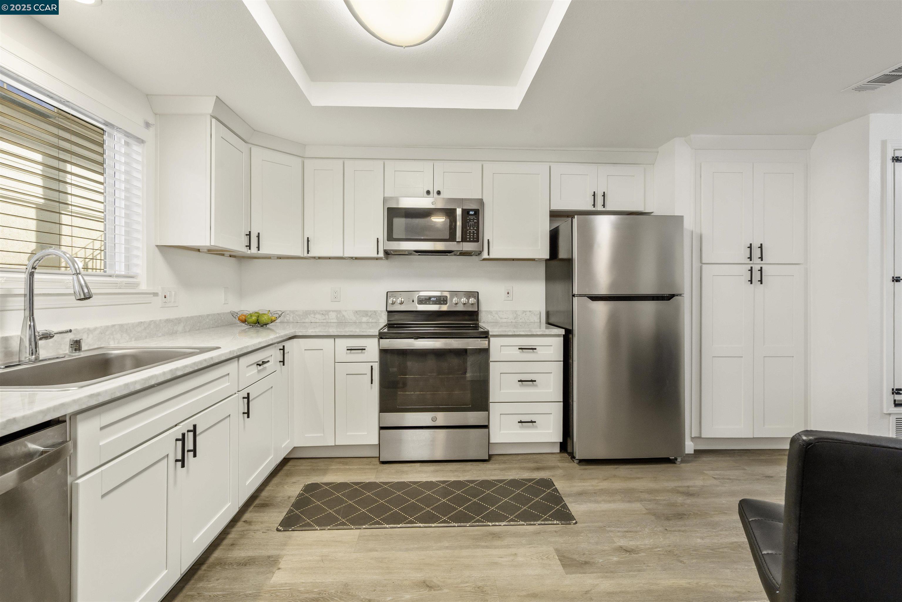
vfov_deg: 73.7
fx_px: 401
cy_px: 301
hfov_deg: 96.7
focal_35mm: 16
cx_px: 451
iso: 400
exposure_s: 1/15
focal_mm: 16
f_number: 8
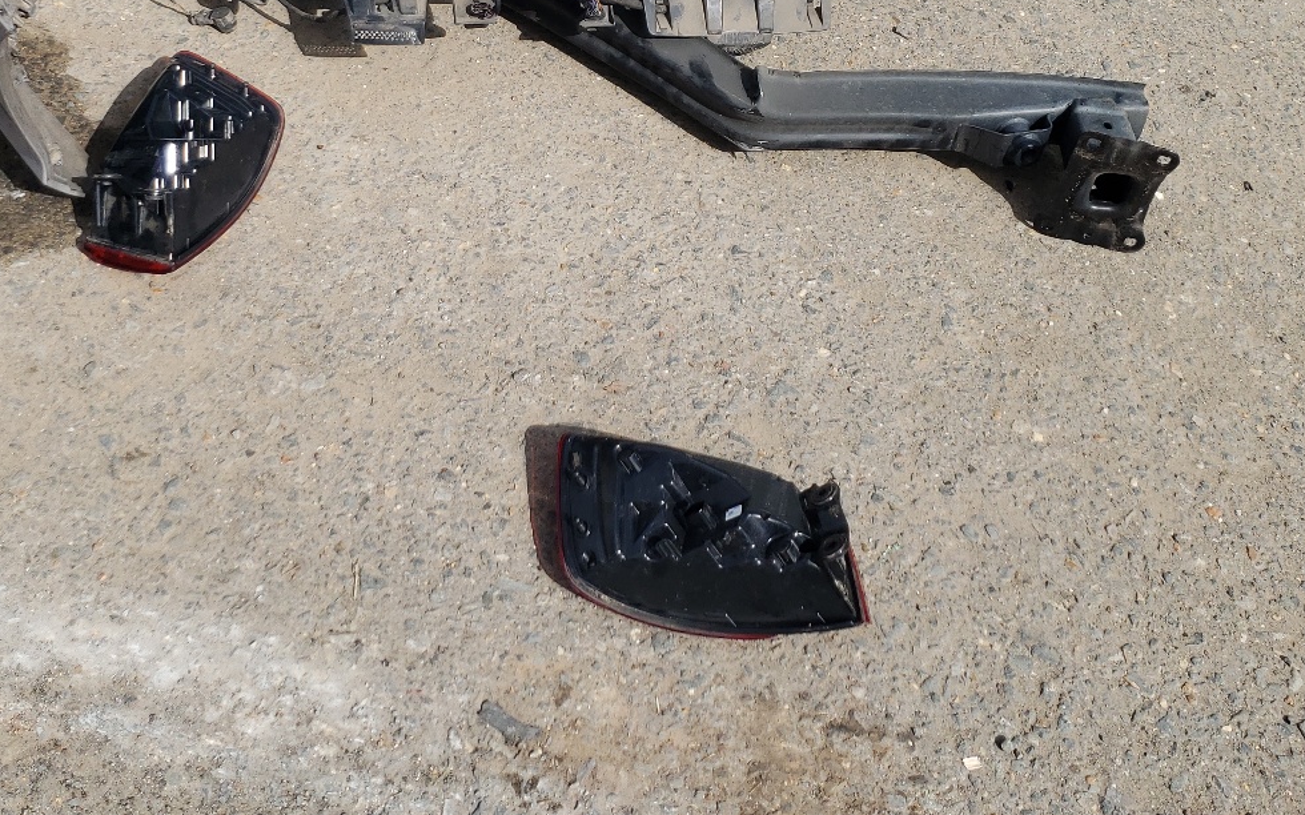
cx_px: 595
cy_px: 57
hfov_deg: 44.3
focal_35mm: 45
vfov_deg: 27.4
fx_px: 1600
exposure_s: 1/3333
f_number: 1.5
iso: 50
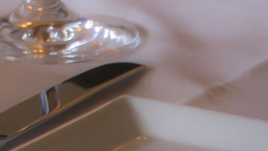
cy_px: -282
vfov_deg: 1.7
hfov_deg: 2.9
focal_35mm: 731
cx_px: -365
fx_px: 5195
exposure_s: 1/80
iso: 800
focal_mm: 90
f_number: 5.6
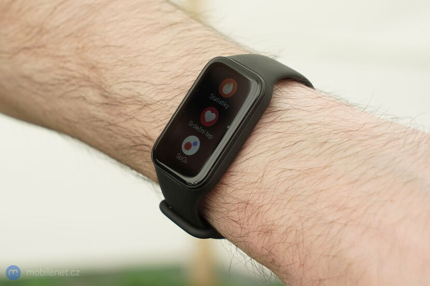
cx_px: 215
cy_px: 143
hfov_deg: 30.5
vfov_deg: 20.6
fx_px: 788
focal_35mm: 66
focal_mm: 66
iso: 400
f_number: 6.3
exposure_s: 1/160
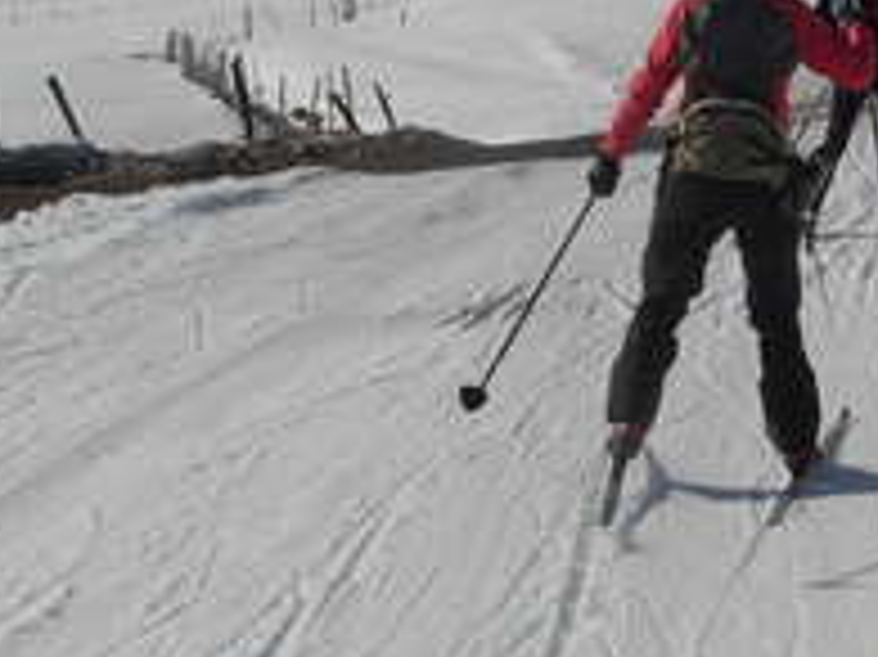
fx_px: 2966
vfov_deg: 12.6
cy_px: 176
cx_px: 702
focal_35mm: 117
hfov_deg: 16.7
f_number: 4.9
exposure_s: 1/2048
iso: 79
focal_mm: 6.3
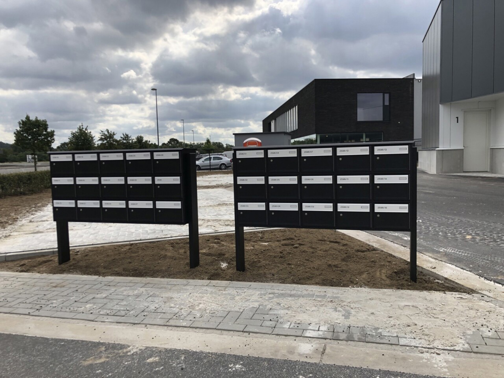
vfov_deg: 49.7
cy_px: 189
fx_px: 408
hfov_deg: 63.4
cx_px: 252
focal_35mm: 28
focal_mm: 4
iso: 20
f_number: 1.8
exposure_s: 1/2288
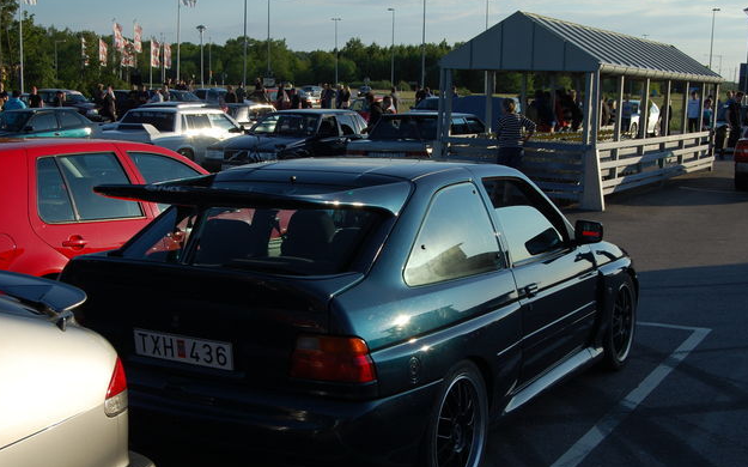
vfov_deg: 26.6
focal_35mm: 49
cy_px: 249
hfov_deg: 41.4
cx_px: 372
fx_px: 989
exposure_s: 1/400
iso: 200
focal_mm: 31
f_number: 10
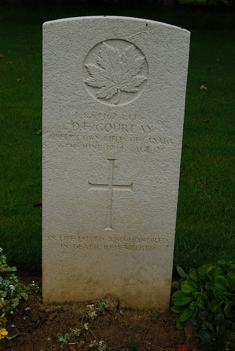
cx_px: 118
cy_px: 176
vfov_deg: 33.4
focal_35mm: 60
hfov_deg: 22.7
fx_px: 586
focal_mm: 40
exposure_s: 1/250
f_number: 8
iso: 200
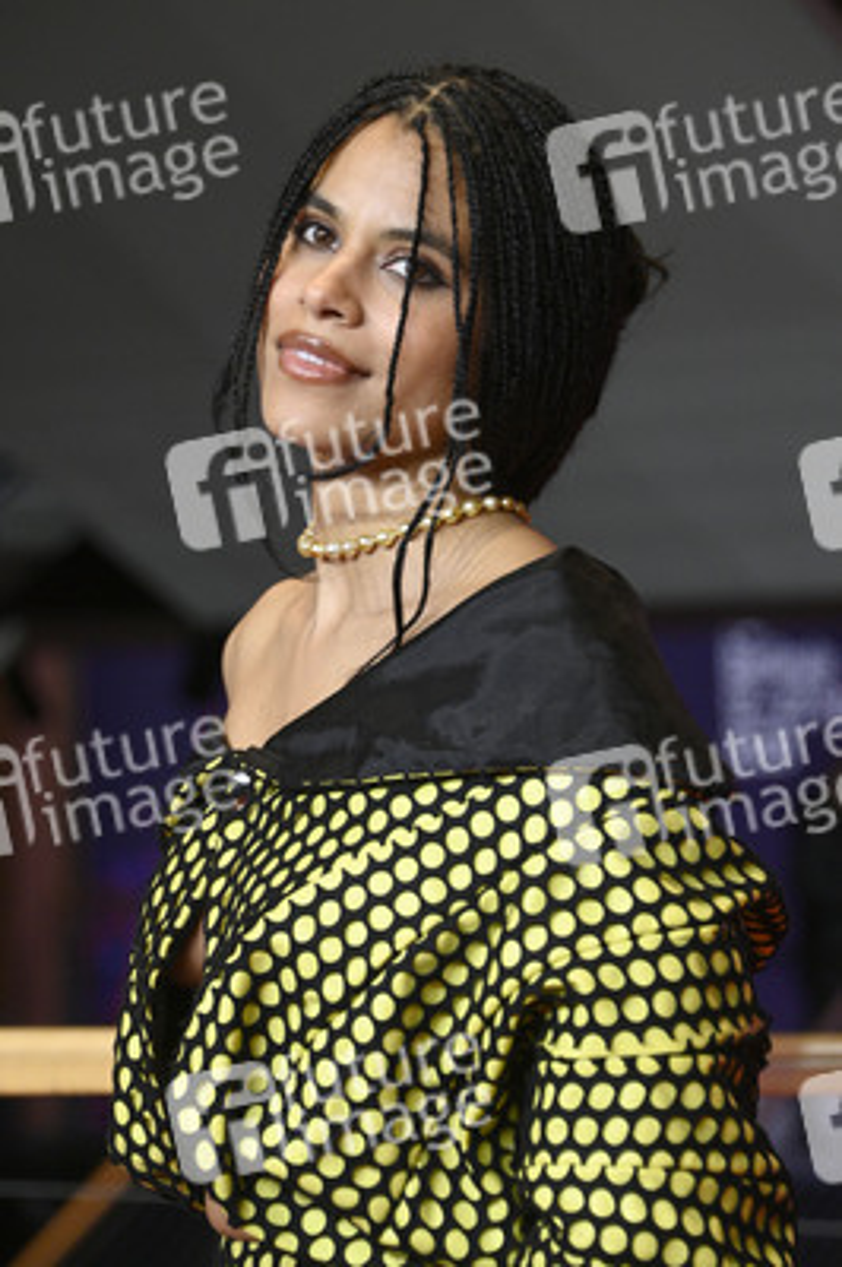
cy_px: 634
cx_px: 421
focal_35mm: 145
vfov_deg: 14.2
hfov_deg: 9.4
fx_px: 5096
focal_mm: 145
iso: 5000
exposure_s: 1/250
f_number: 5.6
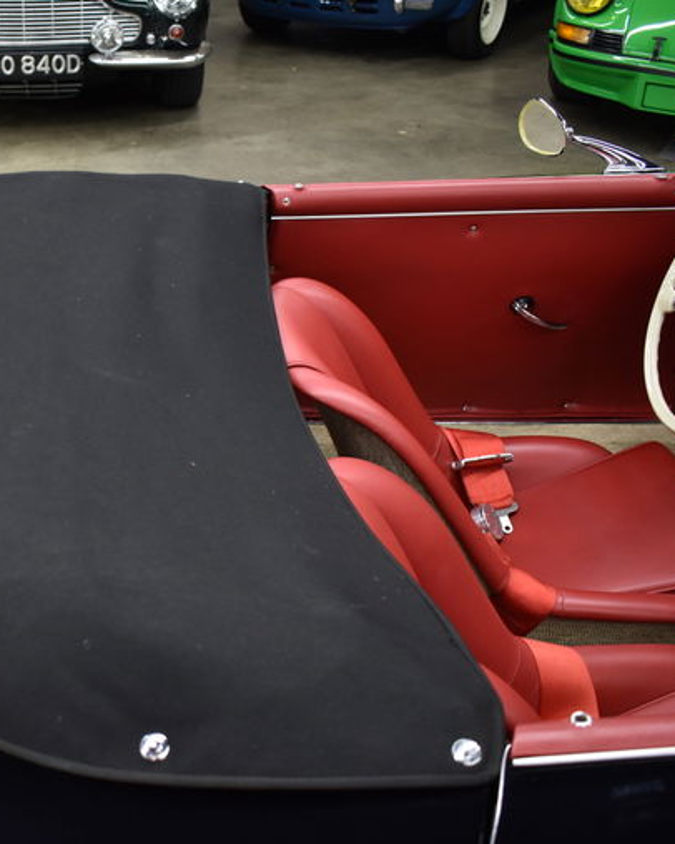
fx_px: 1117
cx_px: 62
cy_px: 424
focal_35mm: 45
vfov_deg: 41.4
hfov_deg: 31.9
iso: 500
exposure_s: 1/30
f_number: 3.8
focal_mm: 21
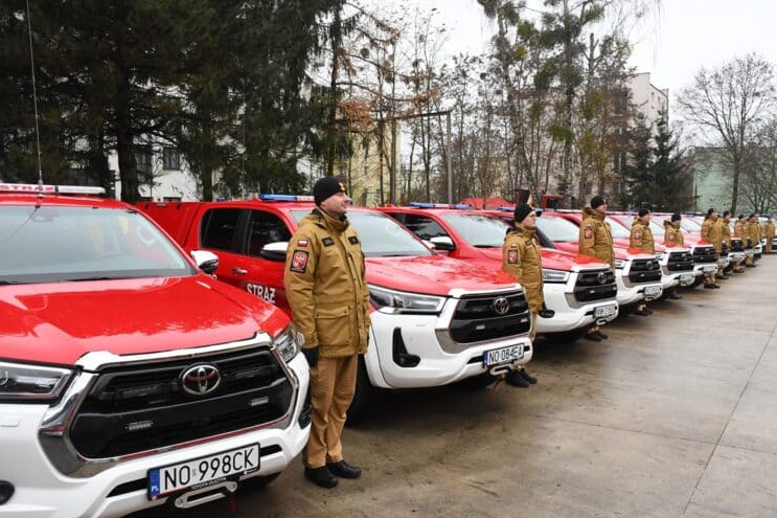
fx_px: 669
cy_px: 261
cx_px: 394
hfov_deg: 60.3
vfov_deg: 42.3
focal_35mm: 31
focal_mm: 20
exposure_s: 1/200
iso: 1600
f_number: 7.1
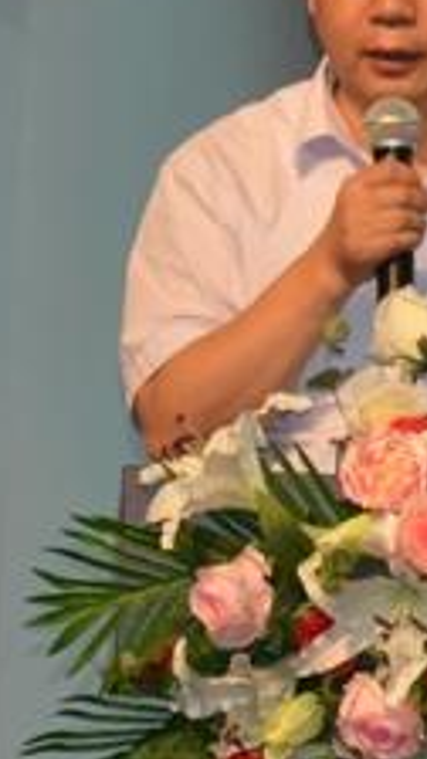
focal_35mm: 587
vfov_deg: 3.7
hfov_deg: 2.1
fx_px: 11813
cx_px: 769
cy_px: 252
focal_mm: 105
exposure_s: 1/60
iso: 800
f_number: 5.6
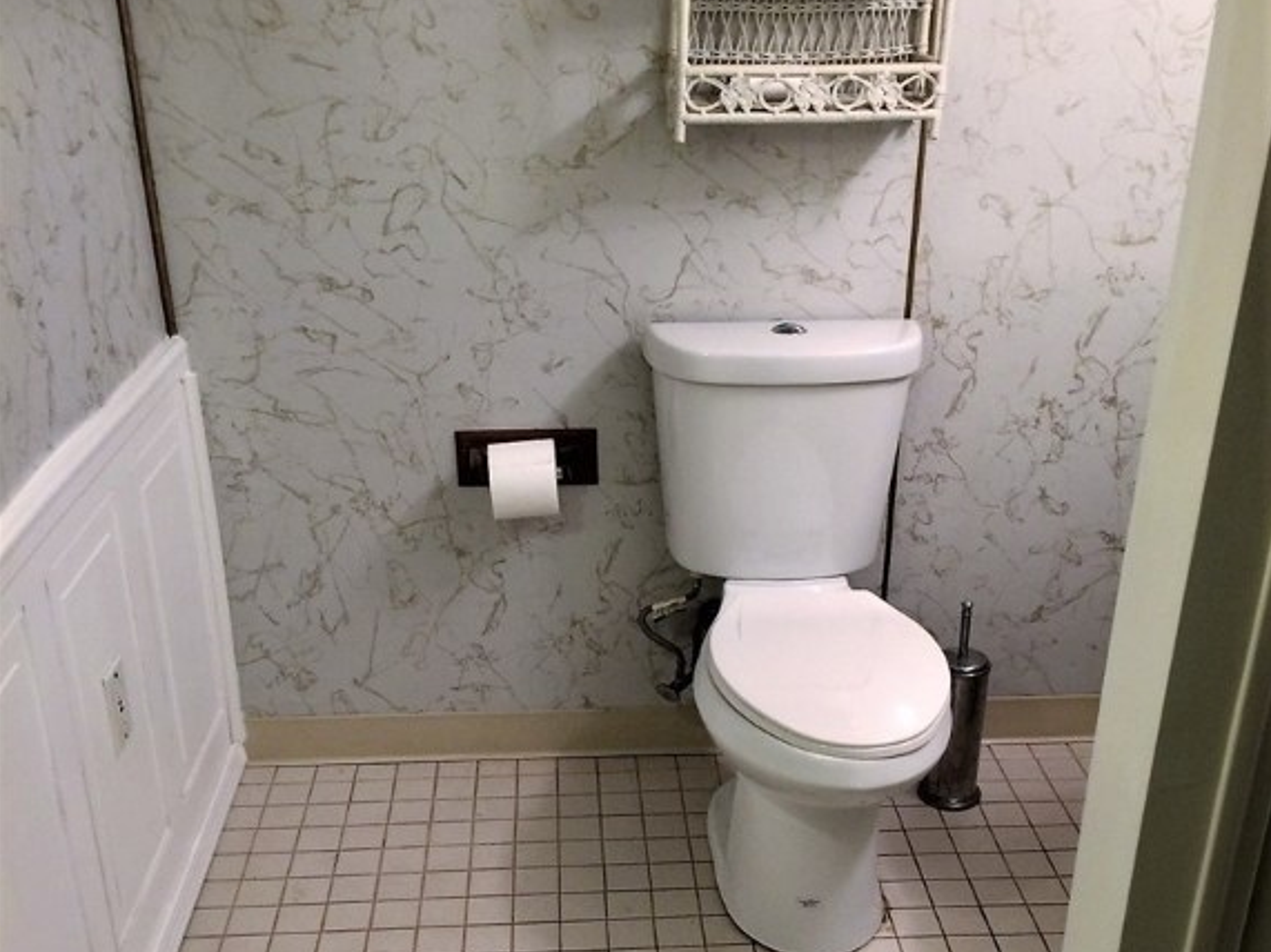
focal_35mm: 39
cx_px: 637
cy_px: 676
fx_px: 1432
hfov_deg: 47.9
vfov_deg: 36.2
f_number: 2.2
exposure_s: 1/30
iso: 64
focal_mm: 4.15
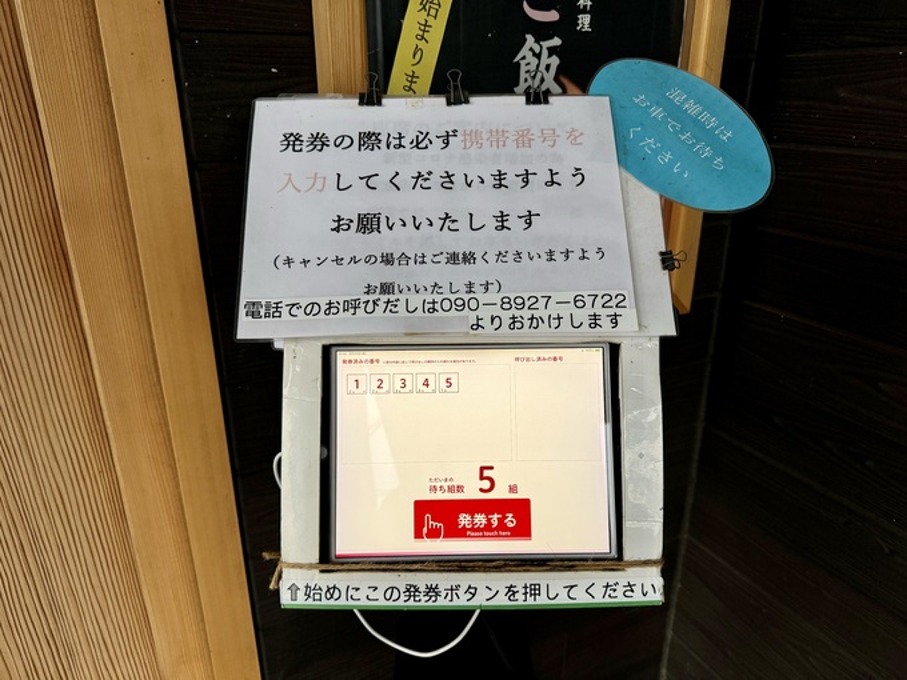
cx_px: 454
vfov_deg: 56.8
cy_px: 340
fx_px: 629
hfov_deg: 71.6
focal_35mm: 24
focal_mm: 6.76
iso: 200
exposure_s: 1/105
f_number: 1.78
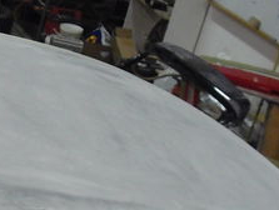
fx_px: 856
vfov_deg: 13.8
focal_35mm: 106
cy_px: 210
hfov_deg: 17.8
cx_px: -35
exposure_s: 1/40
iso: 500
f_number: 2.7
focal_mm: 6.2
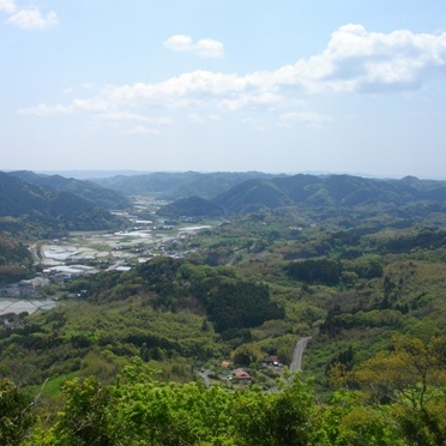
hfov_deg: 43.4
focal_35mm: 38
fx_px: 554
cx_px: 159
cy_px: 222
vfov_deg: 43.9
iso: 100
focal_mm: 5.7
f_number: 5.5
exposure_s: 1/640
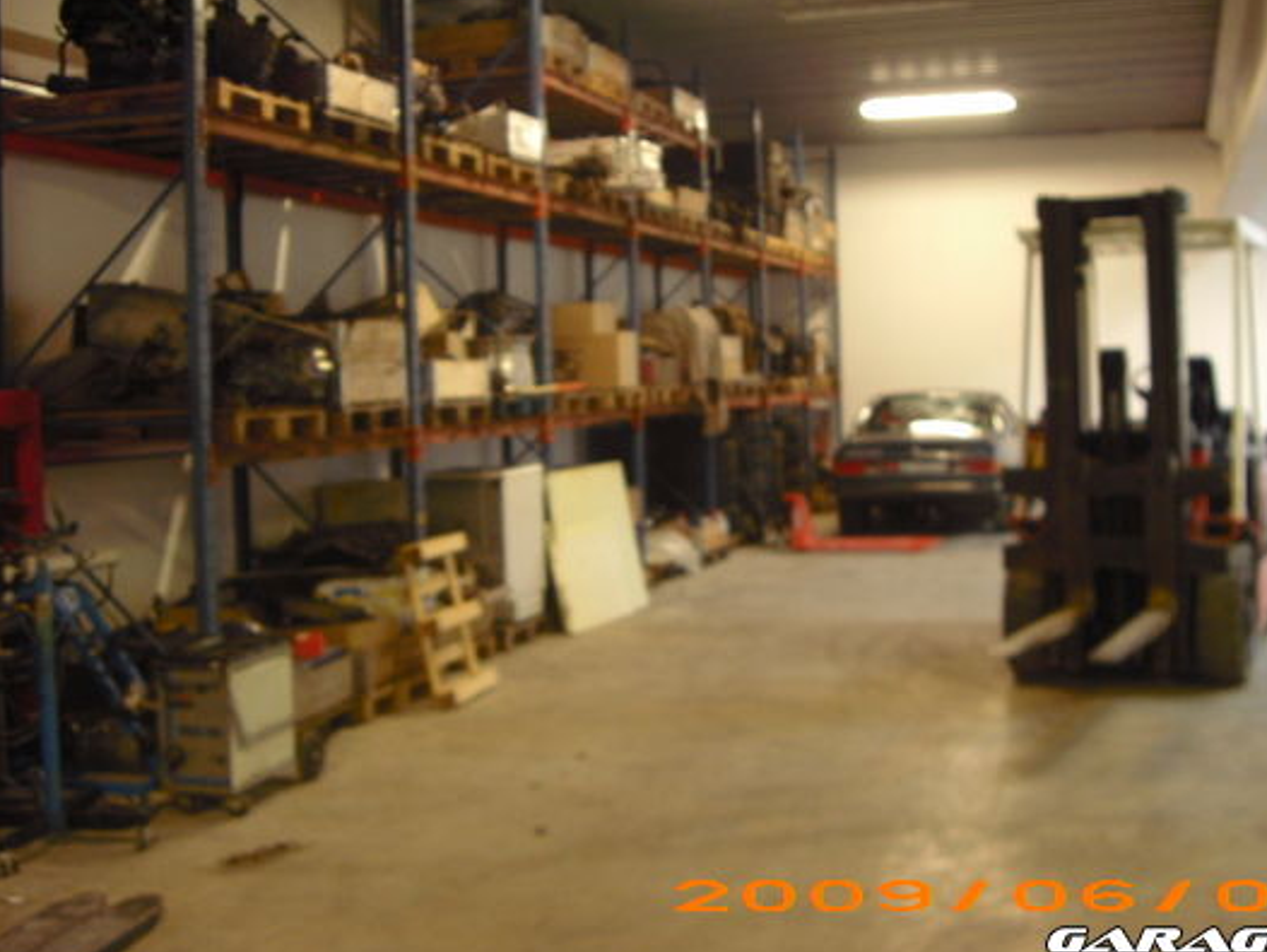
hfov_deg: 42.0
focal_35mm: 45
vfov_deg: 32.1
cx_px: 689
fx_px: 1648
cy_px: 386
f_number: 2.7
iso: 200
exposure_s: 1/6
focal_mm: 6.2
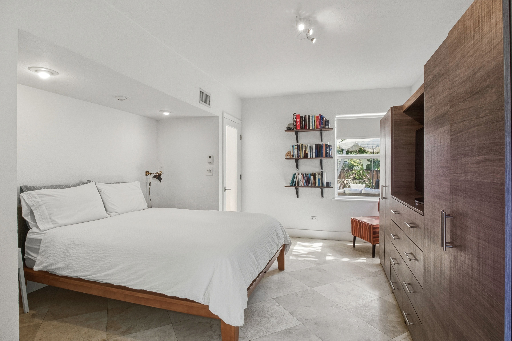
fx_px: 256
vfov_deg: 67.4
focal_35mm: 18
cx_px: 256
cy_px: 170
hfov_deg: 90.0
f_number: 8
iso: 400
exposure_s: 1/250
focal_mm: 12
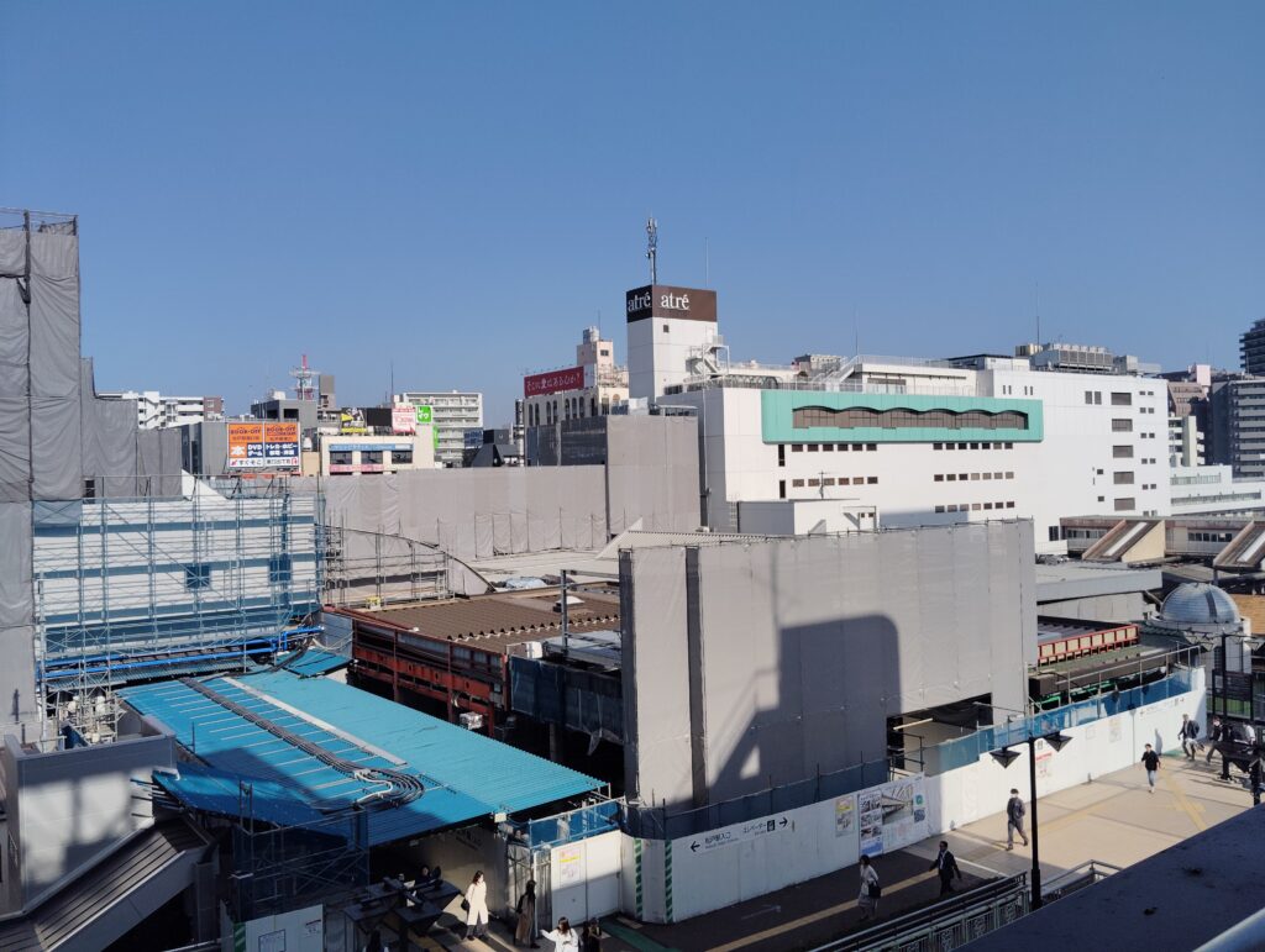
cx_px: 632
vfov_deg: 49.9
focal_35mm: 28
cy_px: 476
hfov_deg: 63.4
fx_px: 1025
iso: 50
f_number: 1.8
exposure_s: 1/1442
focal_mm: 4.22
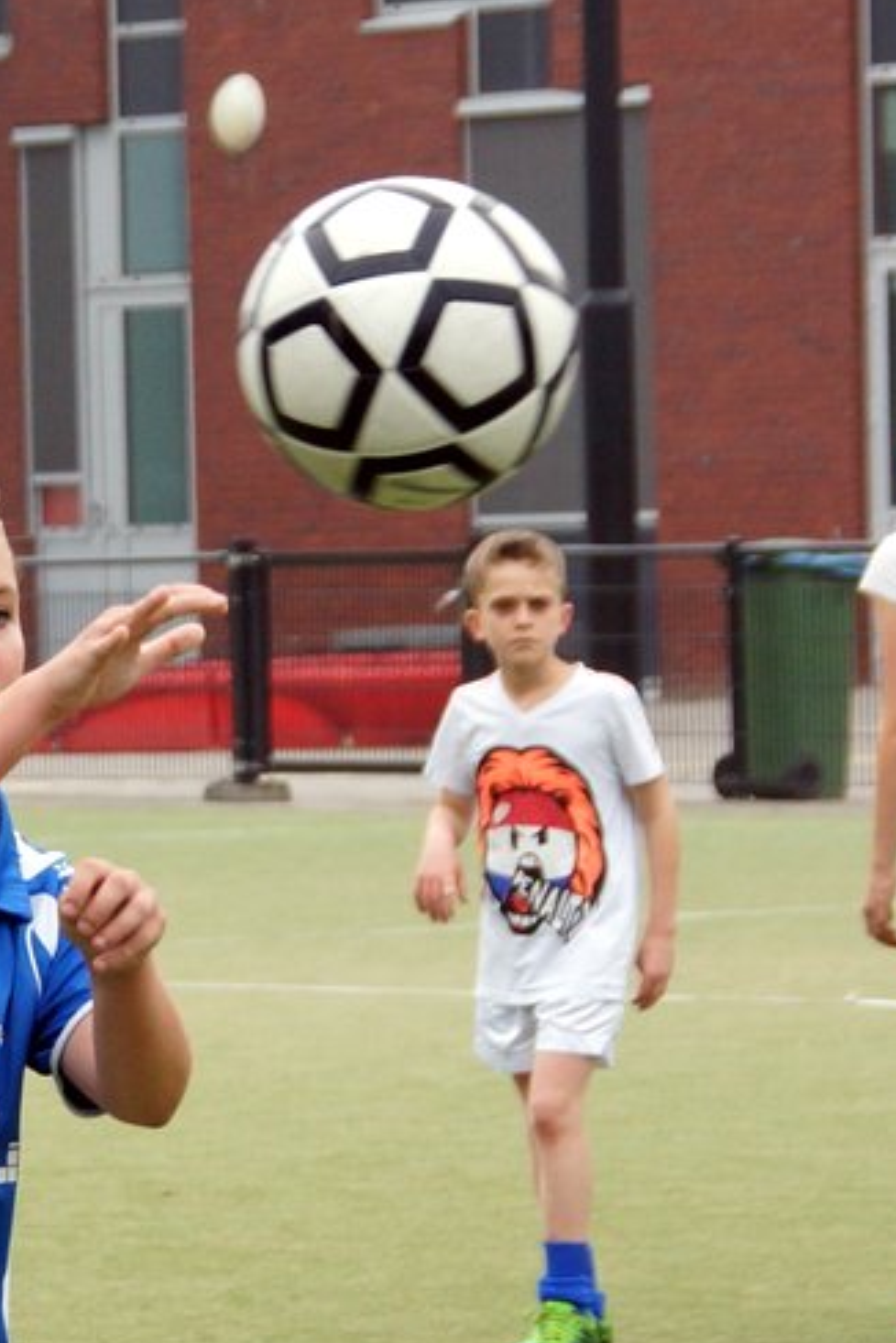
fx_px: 8213
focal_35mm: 220
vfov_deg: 9.3
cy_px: 1247
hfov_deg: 6.2
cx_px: 66
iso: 400
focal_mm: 70
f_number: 6.3
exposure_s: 1/500
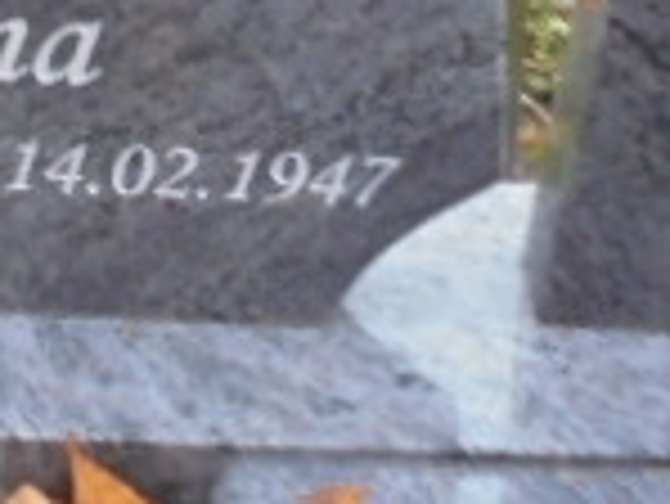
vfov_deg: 9.6
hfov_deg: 13.4
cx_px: 67
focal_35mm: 146
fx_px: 2828
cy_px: -414
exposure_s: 1/30
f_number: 4
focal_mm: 6.1
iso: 400
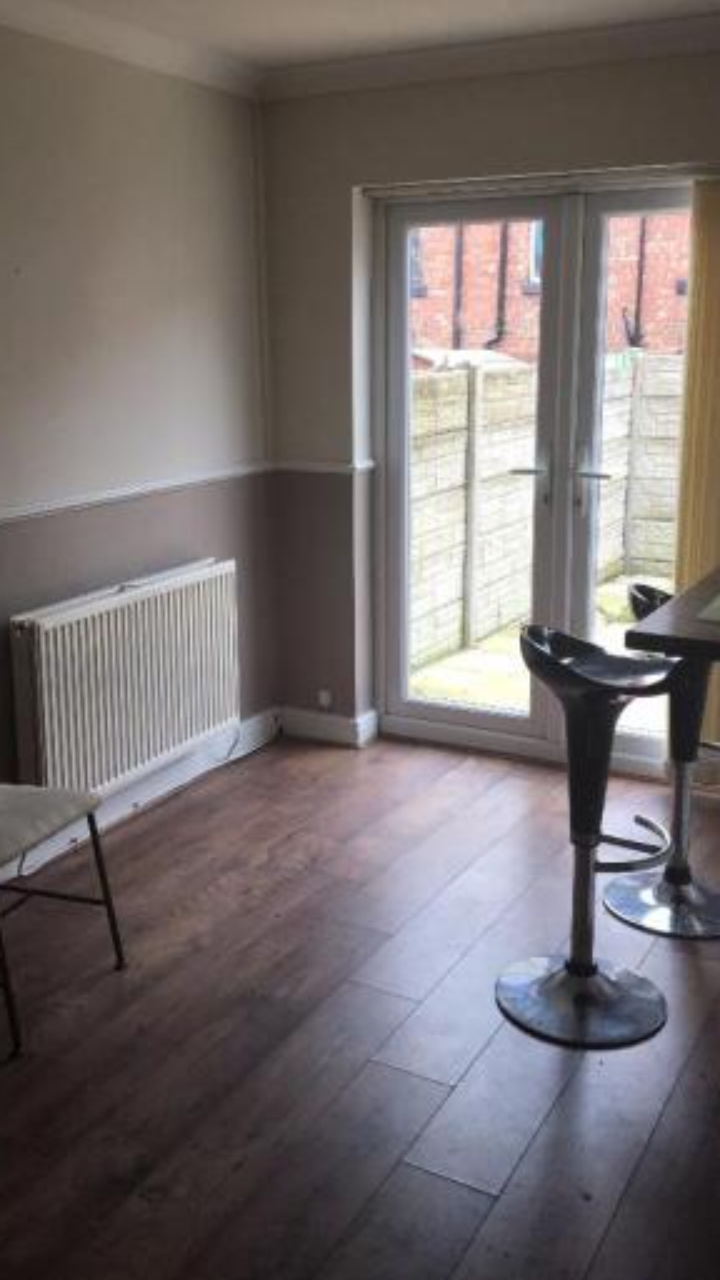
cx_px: 314
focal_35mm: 36
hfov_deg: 32.8
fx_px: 1222
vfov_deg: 55.2
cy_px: 566
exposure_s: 1/100
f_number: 2.2
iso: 40
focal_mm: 4.15
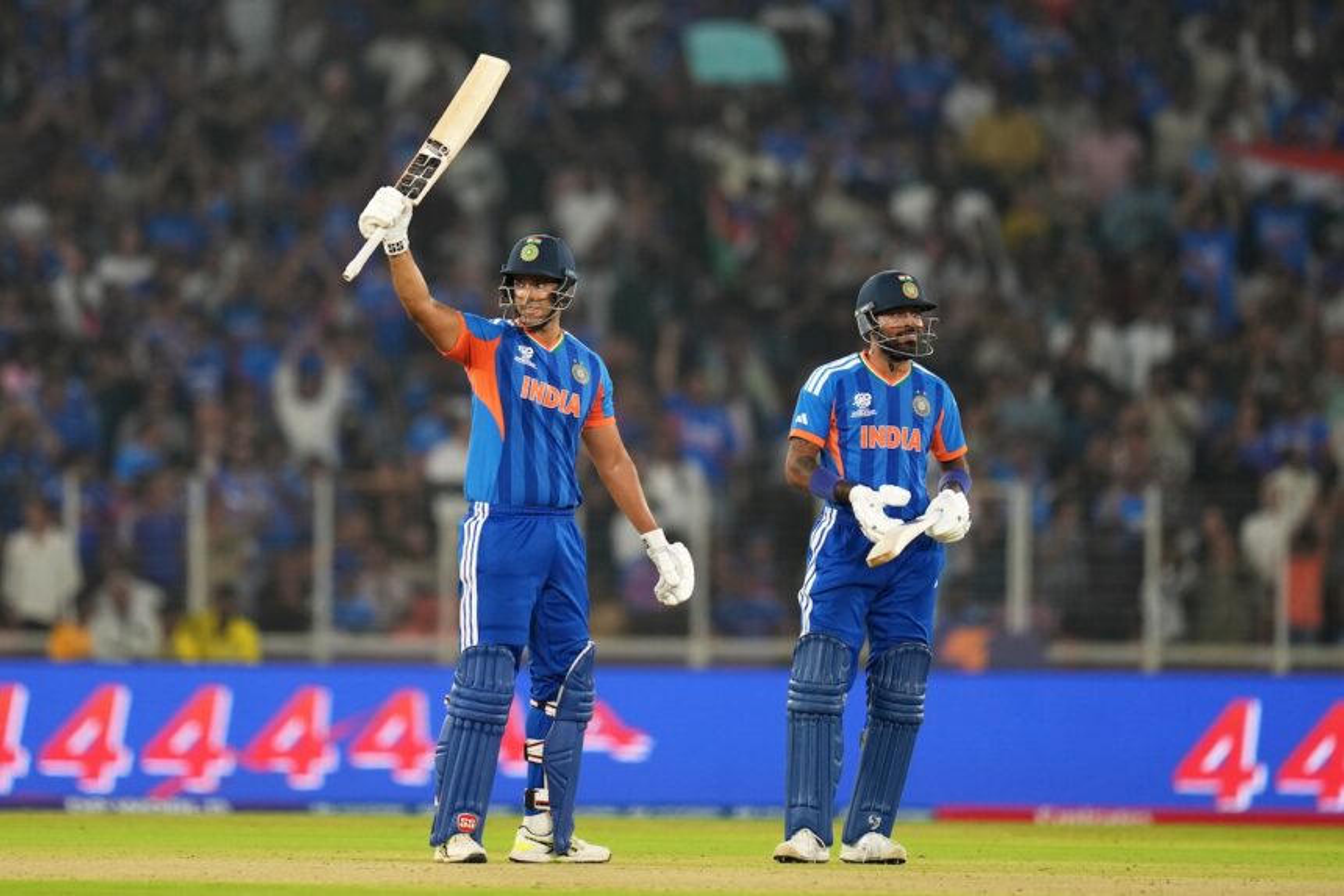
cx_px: 672
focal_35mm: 400
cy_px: 448
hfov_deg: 5.2
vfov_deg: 3.4
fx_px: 14929
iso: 1250
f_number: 2.8
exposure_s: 1/1250
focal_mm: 400
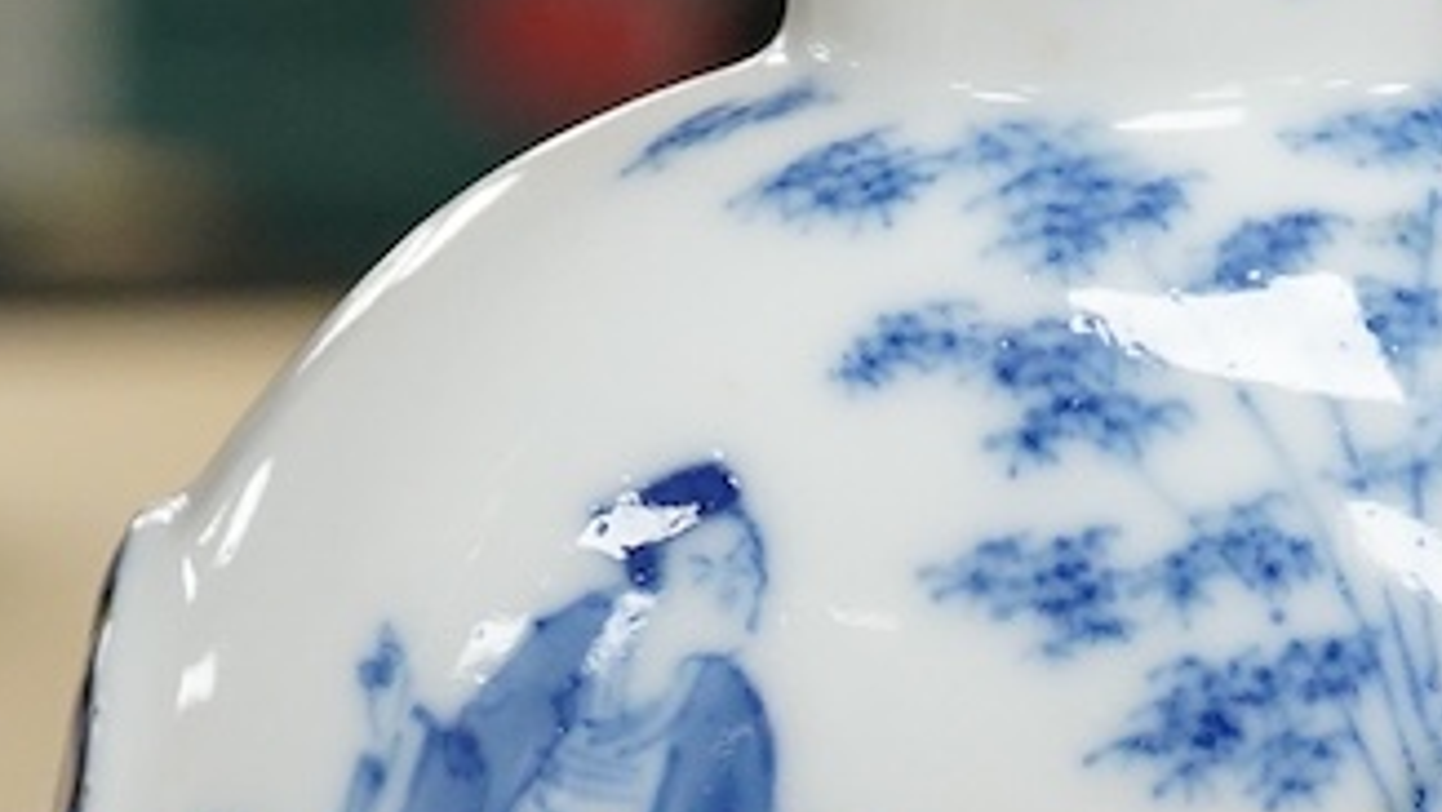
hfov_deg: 13.1
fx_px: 6234
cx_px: 1200
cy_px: 839
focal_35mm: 163
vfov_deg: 7.4
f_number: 4.5
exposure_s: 1/320
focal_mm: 30
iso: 3200
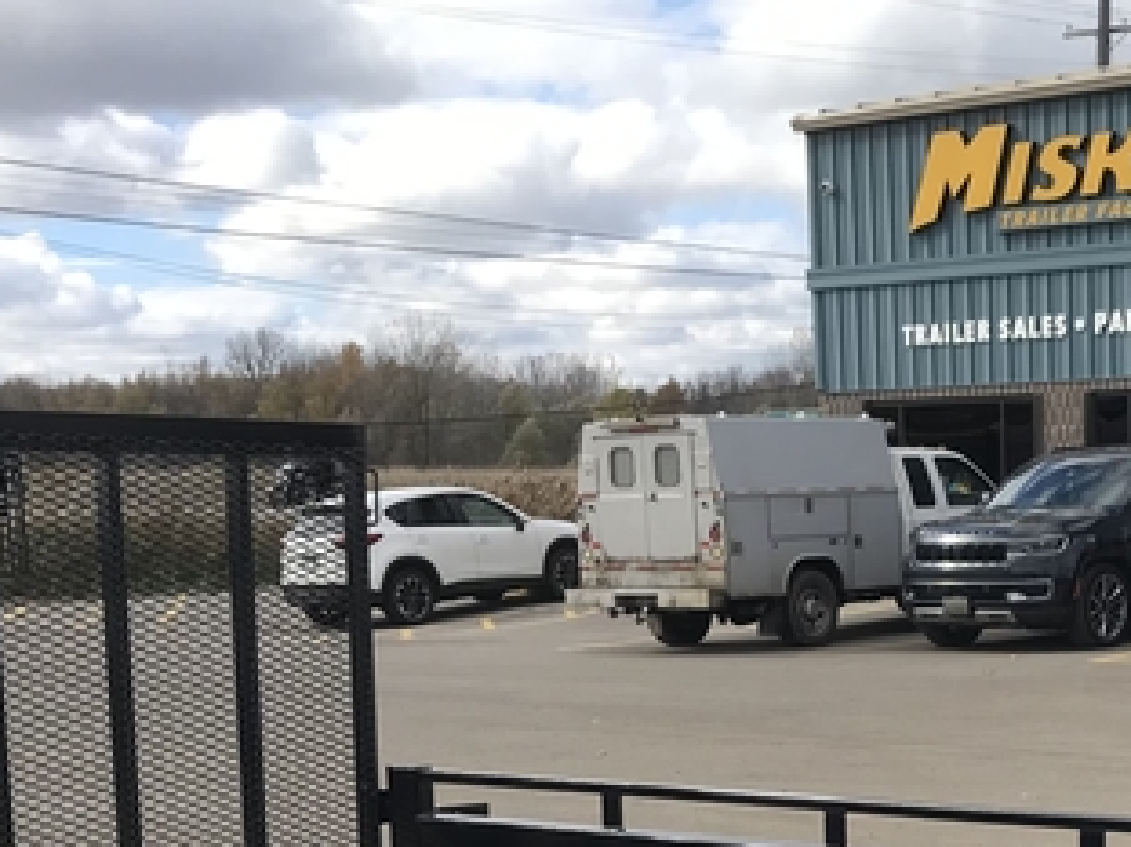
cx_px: 1007
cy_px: 927
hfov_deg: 26.2
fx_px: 2352
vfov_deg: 19.6
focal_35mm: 72
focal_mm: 3.99
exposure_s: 1/1259
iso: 20
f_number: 1.8
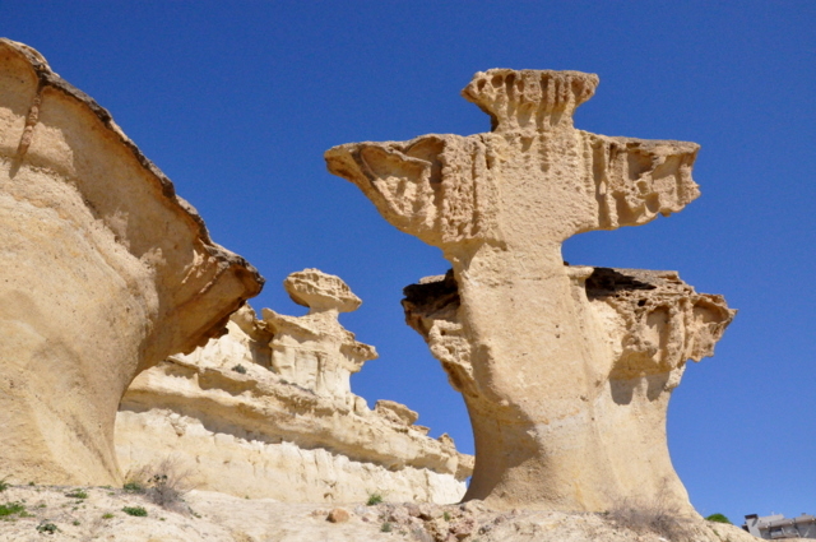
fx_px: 713
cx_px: 408
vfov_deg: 41.6
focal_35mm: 32
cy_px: 271
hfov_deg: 59.6
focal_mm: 21
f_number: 20
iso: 3200
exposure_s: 1/1600
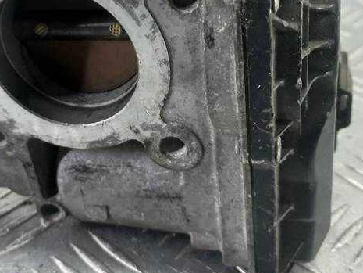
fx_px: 577
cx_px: 134
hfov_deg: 34.7
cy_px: 84
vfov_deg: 26.4
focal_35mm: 55
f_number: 1.8
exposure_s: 1/50
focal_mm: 4.6
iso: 125
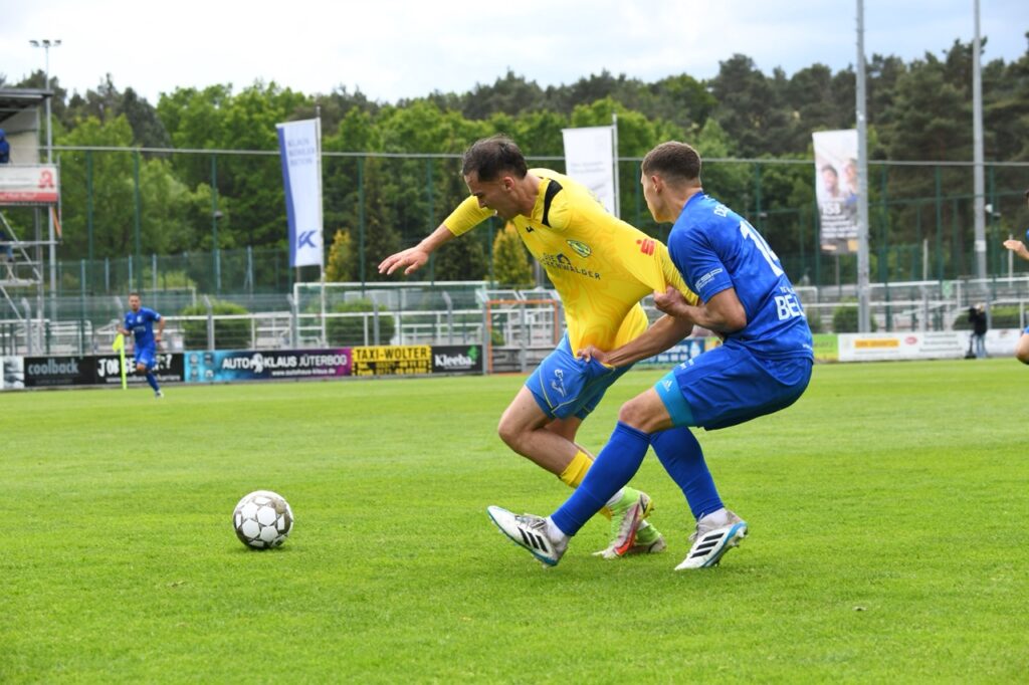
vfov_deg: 12.4
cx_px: 514
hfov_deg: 18.6
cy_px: 342
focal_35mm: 110
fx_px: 3143
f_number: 7.1
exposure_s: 1/1600
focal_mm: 110
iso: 1250
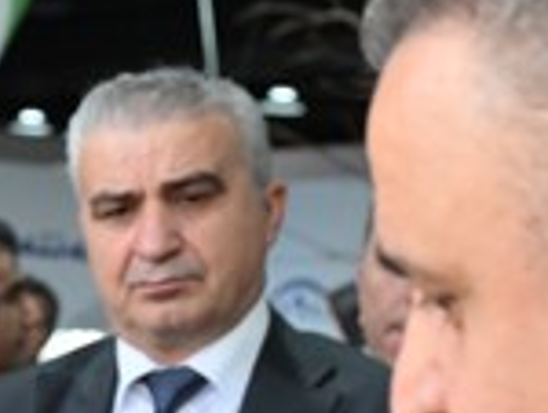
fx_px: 3425
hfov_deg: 8.4
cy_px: 716
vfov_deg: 6.7
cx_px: -764
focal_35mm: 216
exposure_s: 1/100
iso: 800
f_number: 5
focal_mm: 45
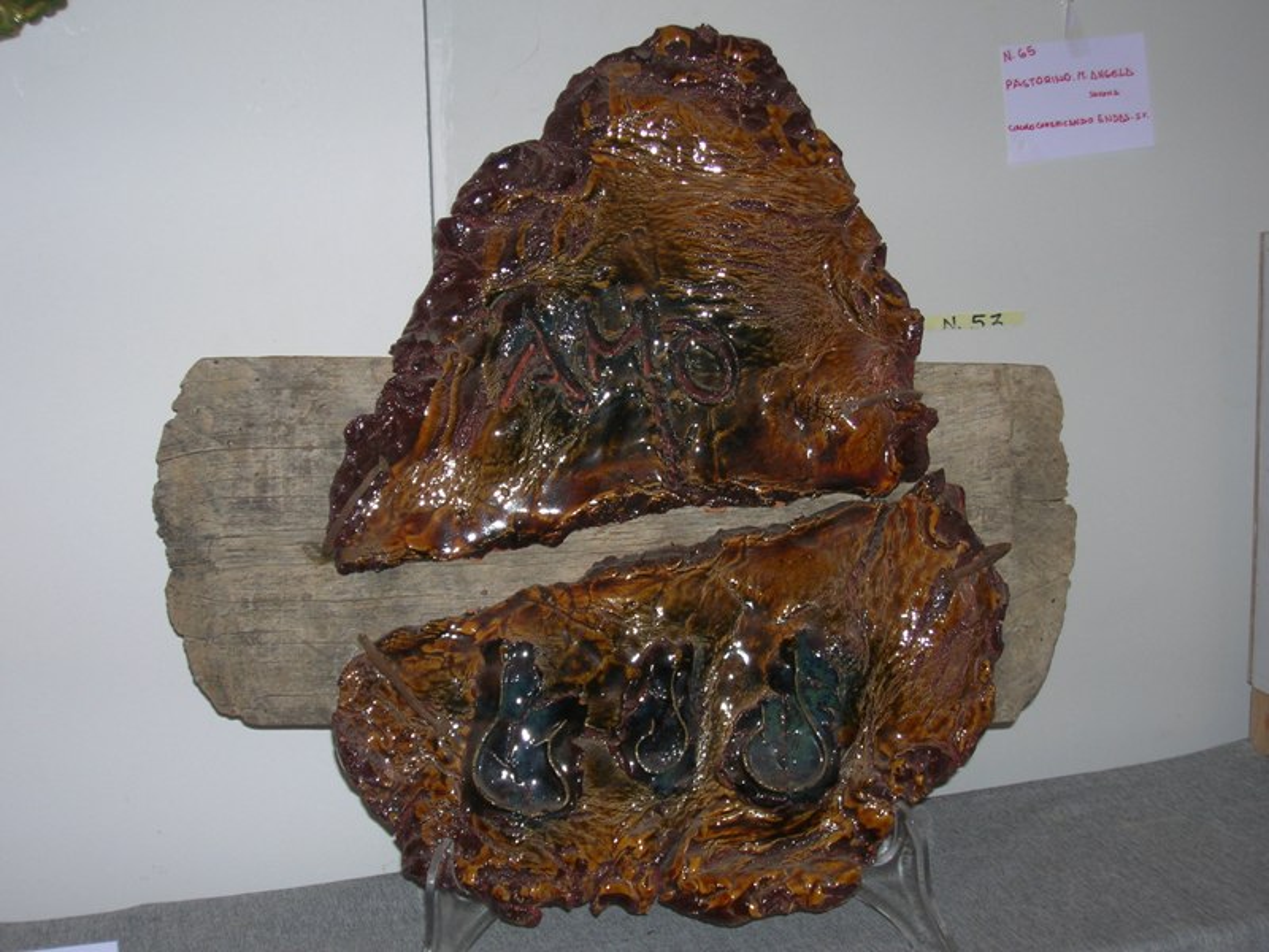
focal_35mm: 50
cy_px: 476
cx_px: 634
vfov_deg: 29.1
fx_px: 1833
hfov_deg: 38.2
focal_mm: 8.4
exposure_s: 1/60.1
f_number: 3.3
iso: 50
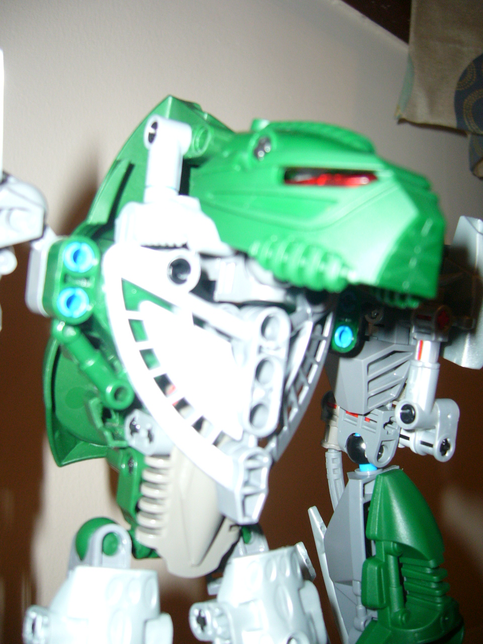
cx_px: 242
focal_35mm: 35
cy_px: 322
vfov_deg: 52.6
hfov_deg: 40.7
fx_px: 651
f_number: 2.8
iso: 100
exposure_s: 1/30
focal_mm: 5.8
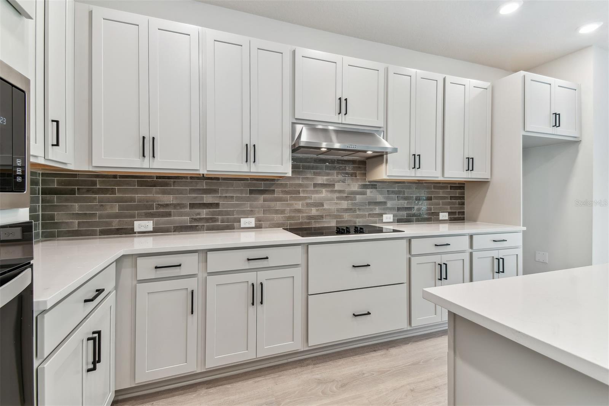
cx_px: 304
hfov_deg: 100.4
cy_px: 203
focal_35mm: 15
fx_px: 254
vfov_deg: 77.3
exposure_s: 1/6
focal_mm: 10
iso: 100
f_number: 7.1
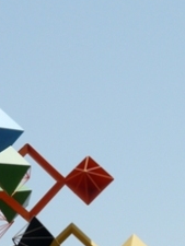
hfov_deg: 7.0
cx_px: -46
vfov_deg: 9.1
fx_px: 1509
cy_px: 341
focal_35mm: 212
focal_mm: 12
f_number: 5.6
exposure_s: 1/500
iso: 100
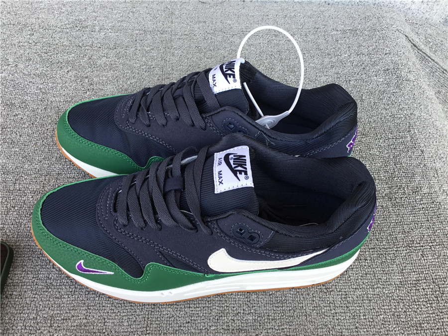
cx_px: 224
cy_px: 168
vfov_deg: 45.4
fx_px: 401
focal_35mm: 31
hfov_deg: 58.4
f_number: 2.4
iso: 25
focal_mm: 3.3
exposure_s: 1/103
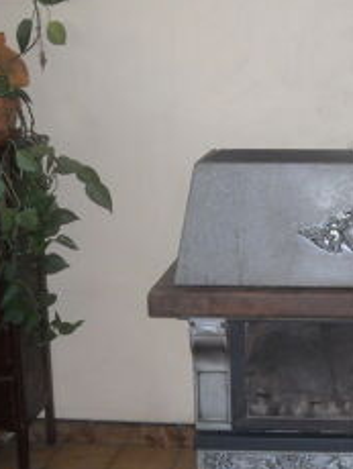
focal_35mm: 73
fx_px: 991
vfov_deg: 26.6
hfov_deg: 19.9
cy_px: 263
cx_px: 298
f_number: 2.8
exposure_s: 1/60
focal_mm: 5.7
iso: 200
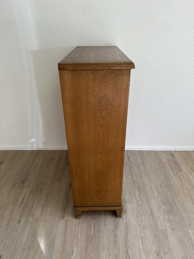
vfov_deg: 71.6
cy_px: 130
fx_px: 179
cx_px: 97
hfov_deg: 56.8
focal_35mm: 24
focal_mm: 6.9
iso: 64
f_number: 1.8
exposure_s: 1/158
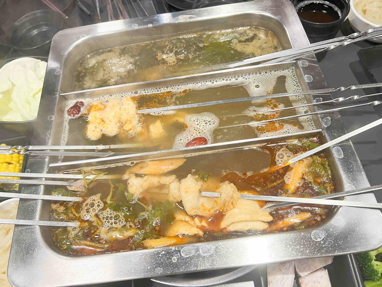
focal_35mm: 26
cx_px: 191
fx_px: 287
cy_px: 144
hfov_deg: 67.3
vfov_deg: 53.1
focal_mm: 5.7
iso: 80
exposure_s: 1/60
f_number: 1.5
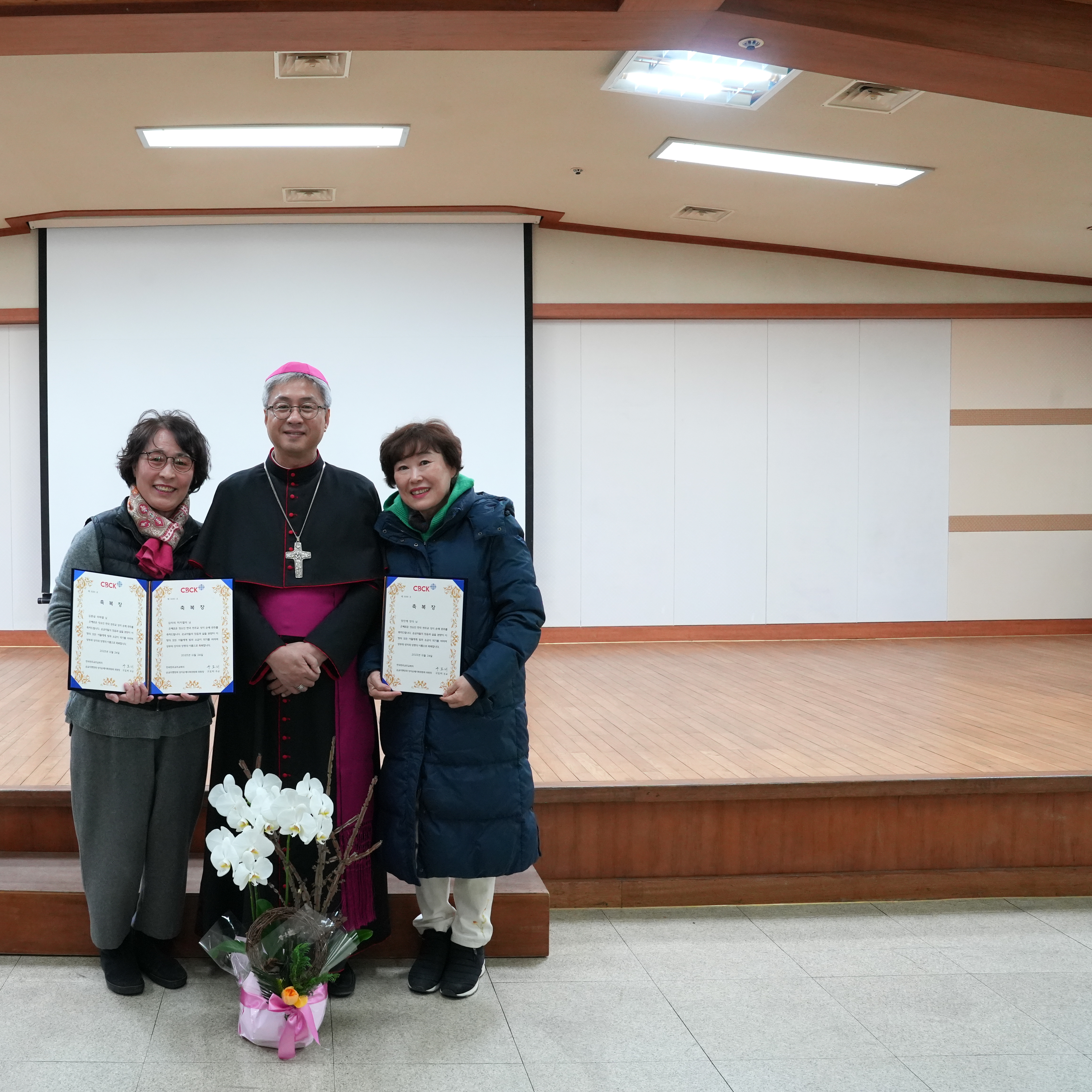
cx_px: 295
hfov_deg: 50.7
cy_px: 552
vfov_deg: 52.5
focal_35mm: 31
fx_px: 1106
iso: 3200
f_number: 8
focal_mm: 24
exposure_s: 1/80
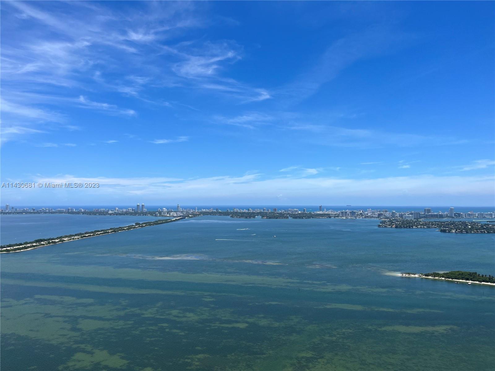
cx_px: 248
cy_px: 186
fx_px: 372
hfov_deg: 67.3
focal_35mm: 26
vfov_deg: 53.1
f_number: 1.6
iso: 50
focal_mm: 5.1
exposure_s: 1/5556
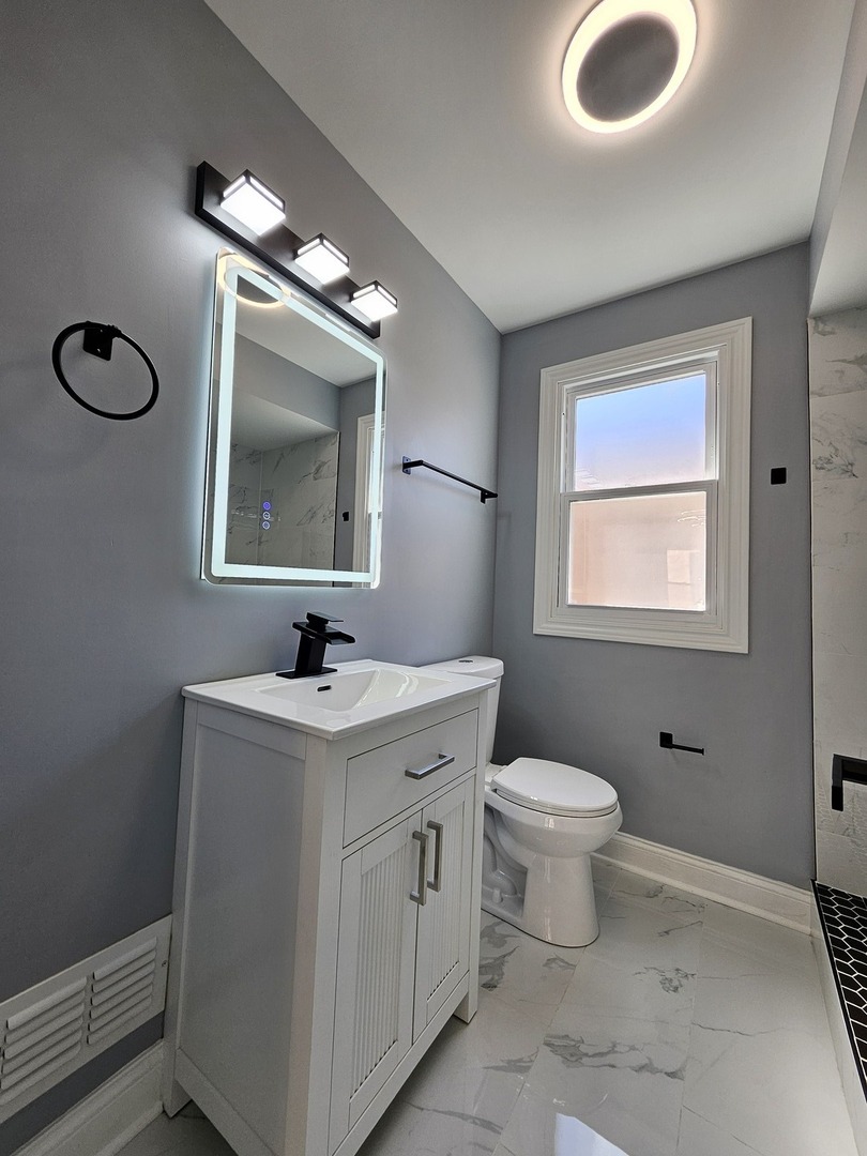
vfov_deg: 106.2
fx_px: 434
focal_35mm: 13
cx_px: 434
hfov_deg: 89.9
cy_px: 578
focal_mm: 1.74
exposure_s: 1/54.6
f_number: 2.2
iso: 32
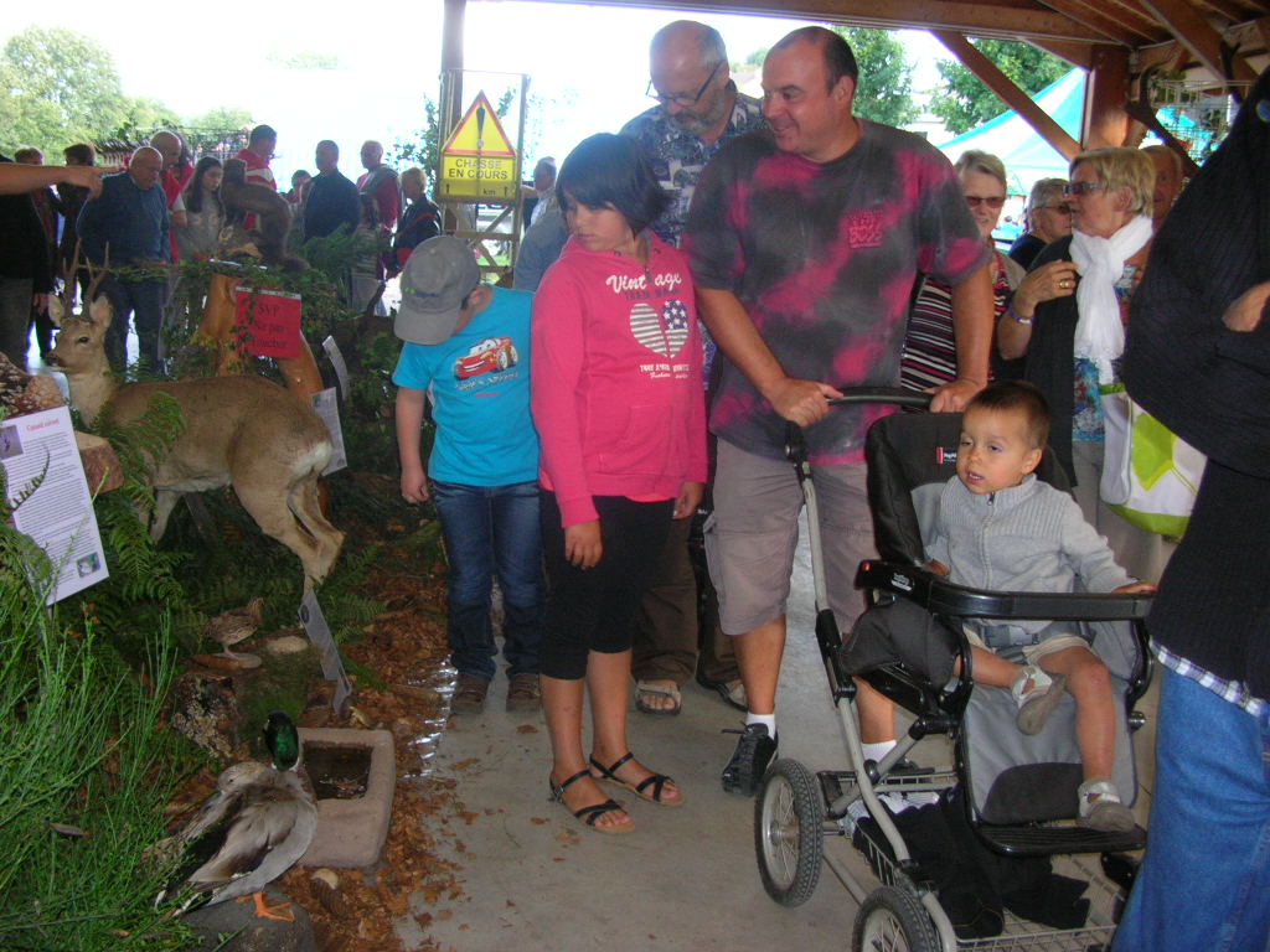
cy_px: 476
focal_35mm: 35
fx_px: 1284
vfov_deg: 40.7
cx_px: 635
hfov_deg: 52.6
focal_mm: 5.8
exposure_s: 1/60.1
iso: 110
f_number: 2.8
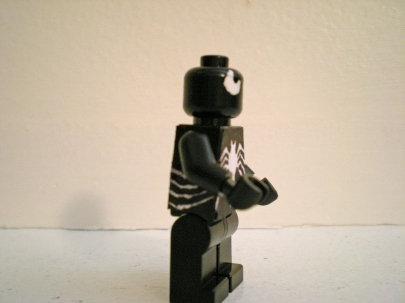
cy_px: 152
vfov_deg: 37.7
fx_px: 445
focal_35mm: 38
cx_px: 202
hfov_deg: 49.0
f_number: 3.1
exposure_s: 1/8
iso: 267
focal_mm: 6.3
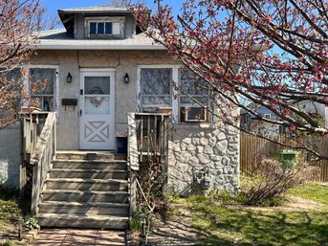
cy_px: 129
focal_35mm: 35
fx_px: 332
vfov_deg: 40.7
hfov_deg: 51.5
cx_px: 105
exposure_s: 1/2469
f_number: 1.78
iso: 80
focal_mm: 6.86
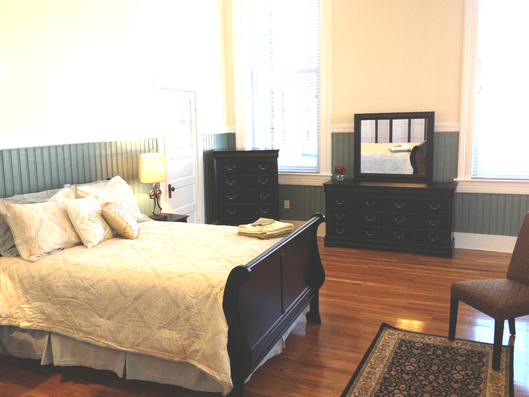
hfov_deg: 52.6
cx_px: 264
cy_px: 198
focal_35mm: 35
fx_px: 535
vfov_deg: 40.7
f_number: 2.4
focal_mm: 4.28
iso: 64
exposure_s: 1/40
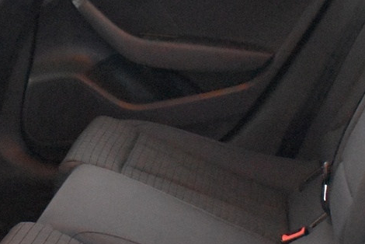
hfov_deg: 21.7
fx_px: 943
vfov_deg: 14.7
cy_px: 108
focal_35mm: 93
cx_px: 79
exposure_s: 1/60
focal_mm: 18
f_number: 3.5
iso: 8000
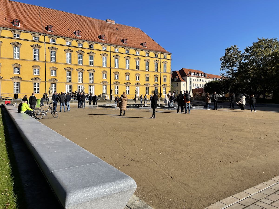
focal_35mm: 26
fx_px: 210
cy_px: 104
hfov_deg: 67.3
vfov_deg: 53.1
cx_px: 140
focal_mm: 5.1
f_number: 1.6
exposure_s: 1/4348
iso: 32
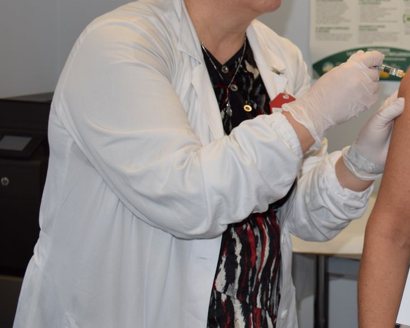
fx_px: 935
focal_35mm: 77
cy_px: 92
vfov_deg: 19.8
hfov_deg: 22.9
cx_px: 481
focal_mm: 23
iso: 100
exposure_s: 1/60
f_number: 3.8
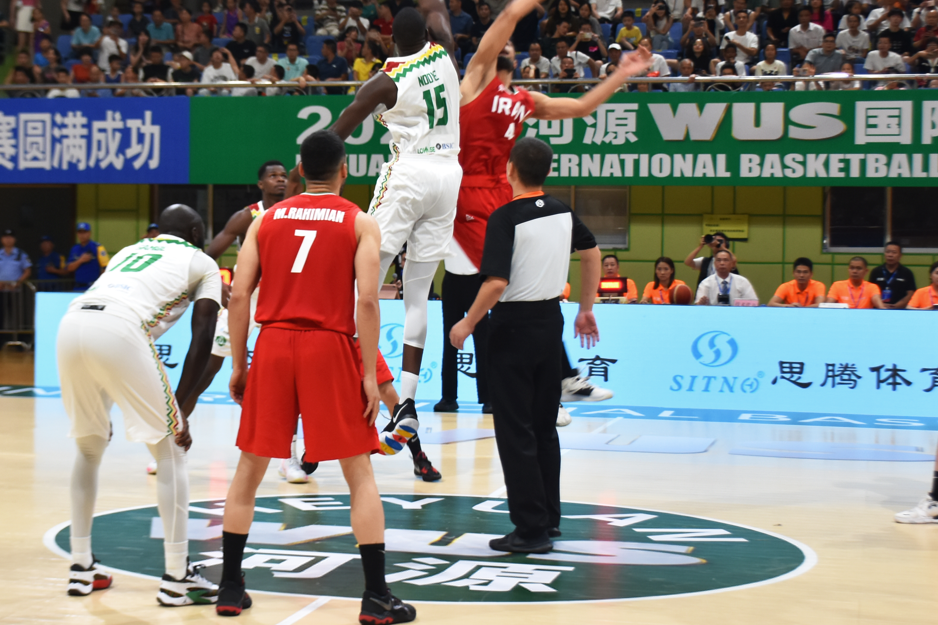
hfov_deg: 26.2
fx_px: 2005
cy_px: 281
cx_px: 296
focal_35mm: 77
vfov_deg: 17.7
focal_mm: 27
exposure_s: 1/100
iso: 450
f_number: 4
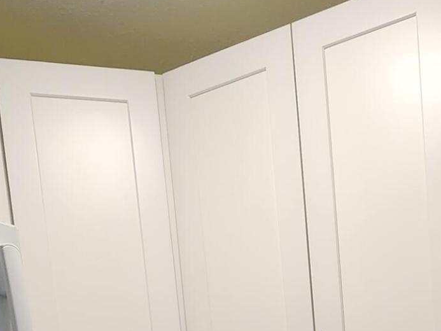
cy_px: 567
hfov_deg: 34.6
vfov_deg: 20.6
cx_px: 342
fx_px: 688
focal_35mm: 54
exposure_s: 1/60
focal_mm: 2.2
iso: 200
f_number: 2.2
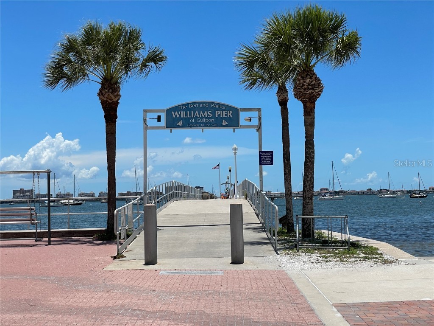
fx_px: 652
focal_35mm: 52
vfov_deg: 28.0
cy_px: 163
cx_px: 217
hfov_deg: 36.8
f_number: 2
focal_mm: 6
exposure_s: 1/3195
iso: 25
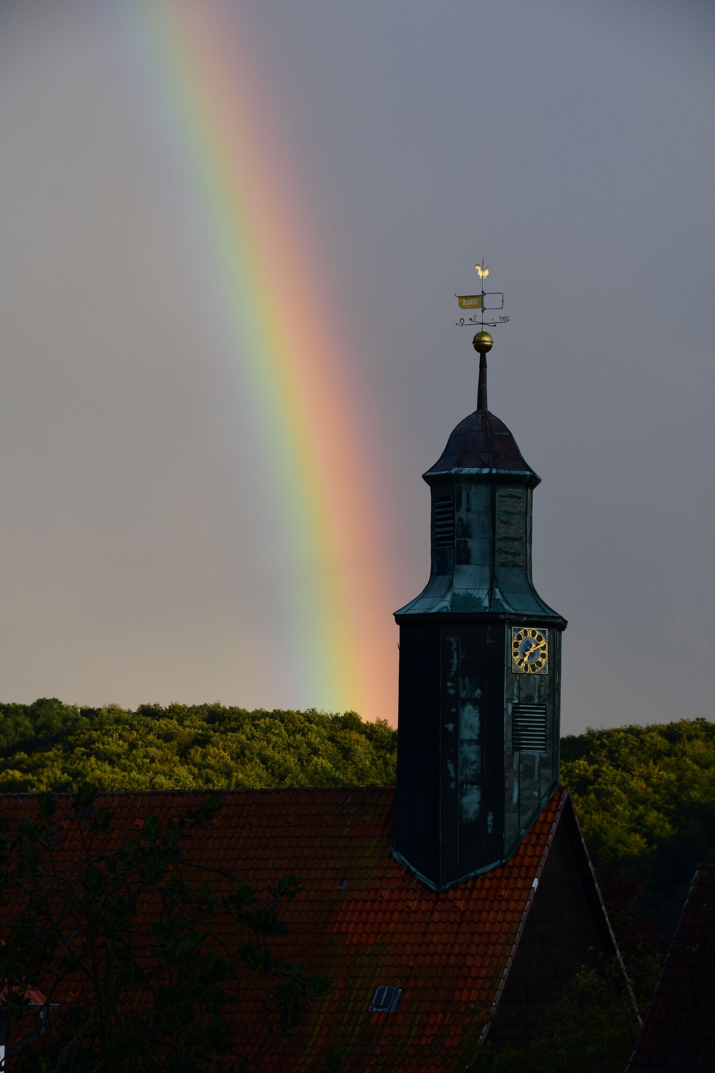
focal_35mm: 142
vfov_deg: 14.4
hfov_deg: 9.6
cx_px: 358
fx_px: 4246
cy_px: 536
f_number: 9
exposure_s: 1/160
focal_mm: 95
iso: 250
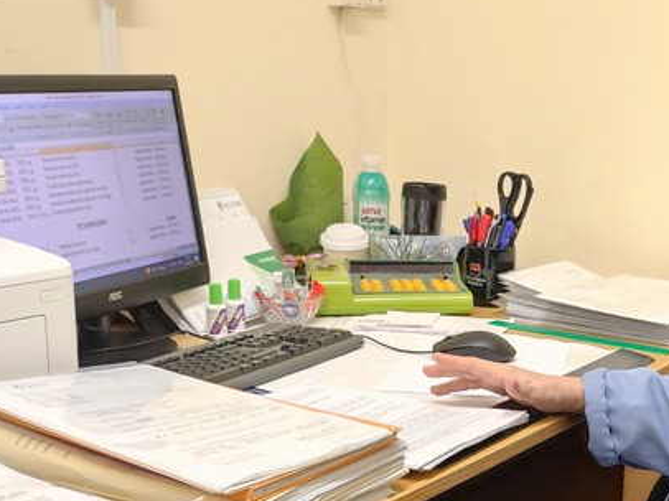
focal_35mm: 63
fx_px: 1217
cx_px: 572
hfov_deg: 29.7
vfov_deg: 22.8
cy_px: 424
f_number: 1.79
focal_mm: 4.7
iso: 411
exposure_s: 1/50
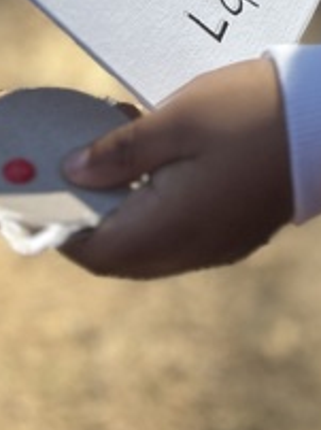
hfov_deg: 13.4
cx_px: 493
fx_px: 1276
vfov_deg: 16.4
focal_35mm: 103
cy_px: -313
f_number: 1.5
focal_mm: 5.7
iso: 50
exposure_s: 1/493
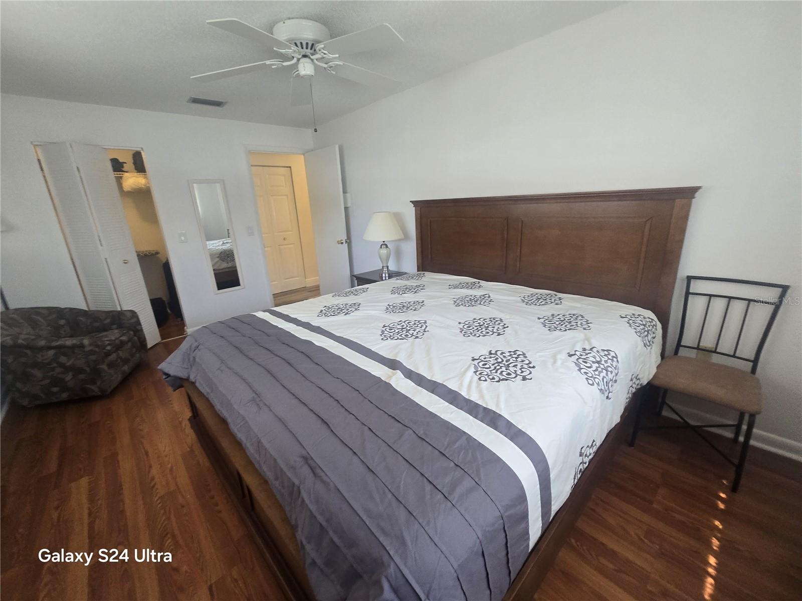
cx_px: 401
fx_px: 301
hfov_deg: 106.2
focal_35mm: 13
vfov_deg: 89.9
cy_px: 300
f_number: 2.2
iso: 250
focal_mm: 2.2
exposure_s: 1/60
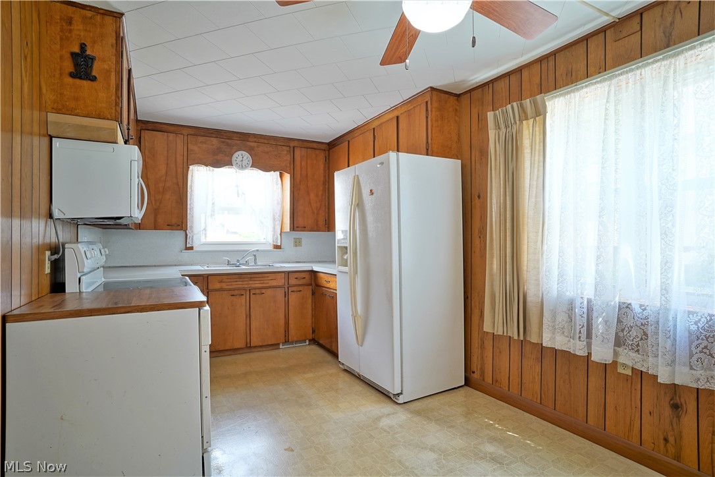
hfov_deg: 90.0
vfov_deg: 67.4
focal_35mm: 18
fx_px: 357
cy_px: 238
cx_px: 358
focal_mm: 18
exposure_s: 1/6
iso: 640
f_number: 8
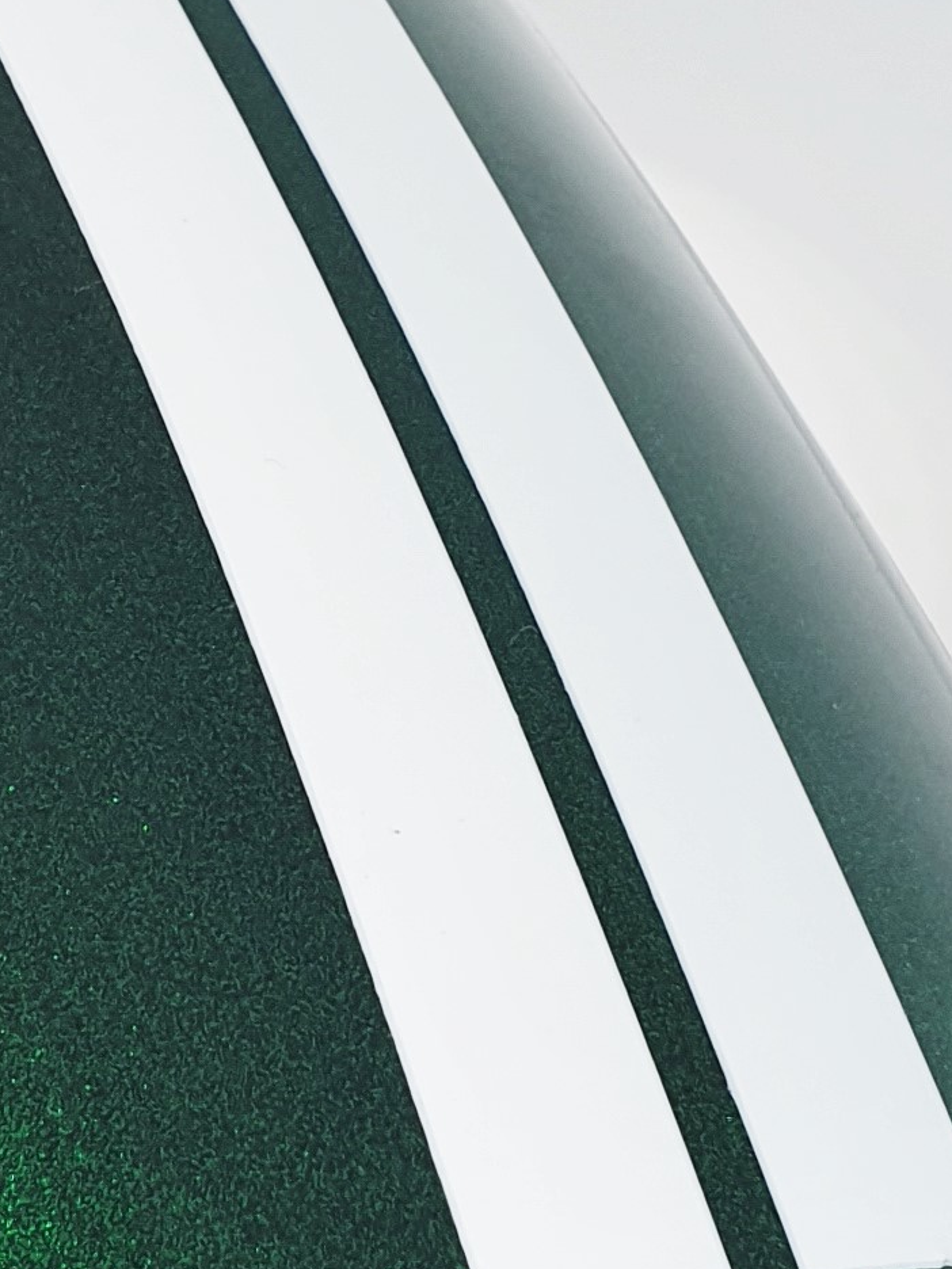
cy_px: 504
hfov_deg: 13.1
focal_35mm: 112
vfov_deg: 17.6
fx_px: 4107
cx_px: 153
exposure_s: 1/50
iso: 64
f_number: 2.4
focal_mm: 4.3
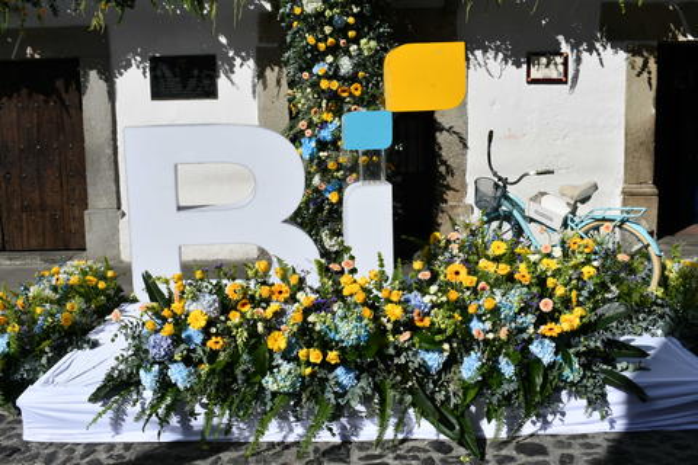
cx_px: 349
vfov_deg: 34.2
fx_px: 756
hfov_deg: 49.6
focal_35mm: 39
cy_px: 232
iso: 100
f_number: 14
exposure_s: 1/250
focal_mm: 26
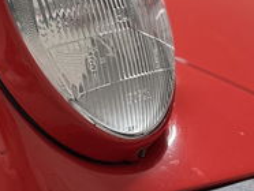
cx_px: 14
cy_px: 80
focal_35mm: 99
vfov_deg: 15.0
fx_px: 727
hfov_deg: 19.4
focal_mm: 6.86
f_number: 1.78
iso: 200
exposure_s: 1/50
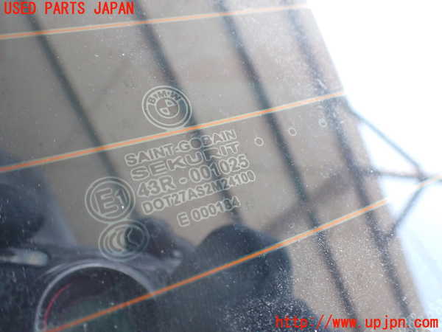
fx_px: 383
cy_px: 166
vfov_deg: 46.8
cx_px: 221
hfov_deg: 60.0
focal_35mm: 30
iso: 320
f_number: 2.3
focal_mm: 5.4
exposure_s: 1/125
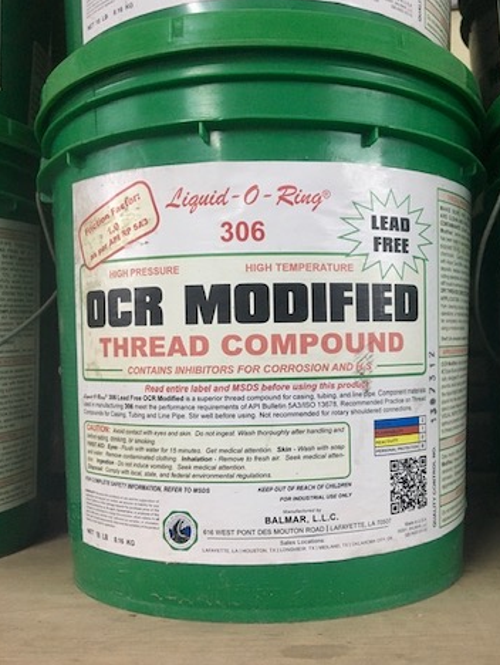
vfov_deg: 55.3
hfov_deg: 42.9
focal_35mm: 33
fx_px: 634
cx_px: 280
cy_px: 342
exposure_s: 1/33
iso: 160
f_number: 2.2
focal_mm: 4.15
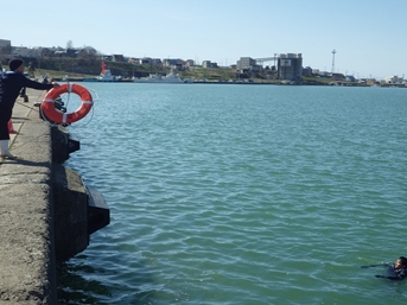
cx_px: 212
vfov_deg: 29.7
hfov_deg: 38.9
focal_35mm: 49
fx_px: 576
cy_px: 148
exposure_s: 1/640
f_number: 5
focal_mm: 7.5
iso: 125
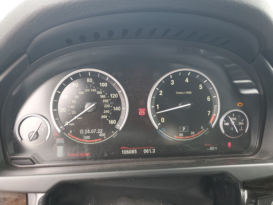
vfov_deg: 53.1
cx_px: 136
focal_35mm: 26
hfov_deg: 67.3
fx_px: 205
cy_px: 102
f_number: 1.5
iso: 81
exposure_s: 1/120
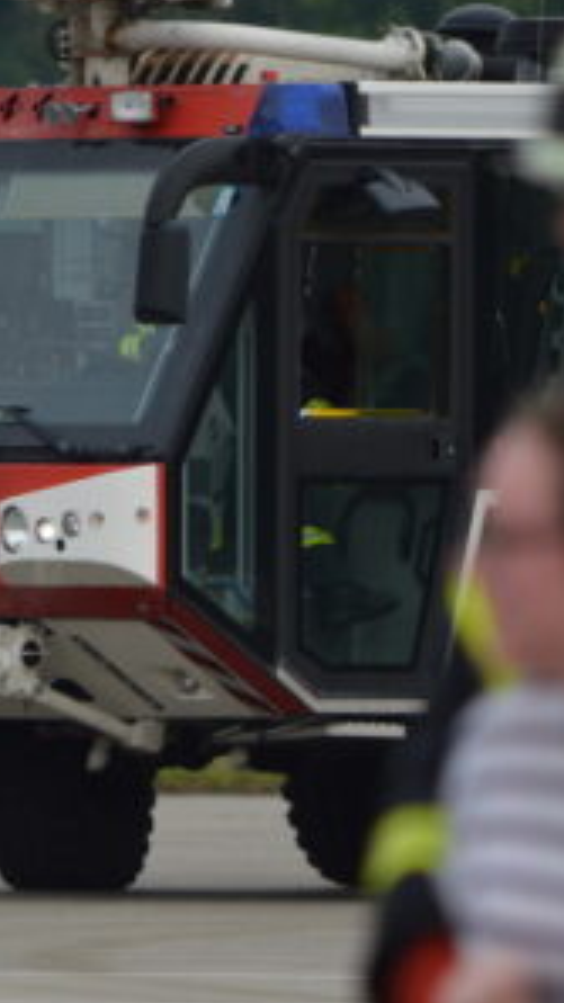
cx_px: 66
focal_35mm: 929
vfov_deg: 2.3
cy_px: 579
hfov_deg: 1.3
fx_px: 24706
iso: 400
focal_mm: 300
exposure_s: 1/1600
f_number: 5.6
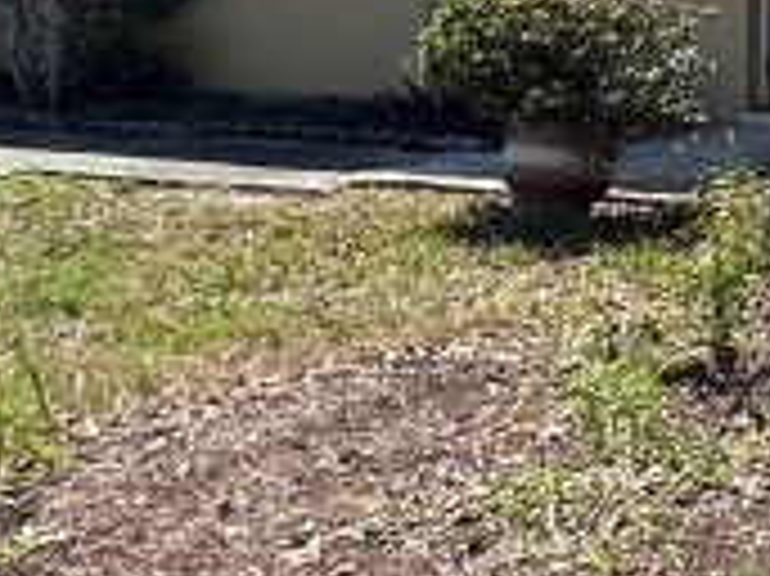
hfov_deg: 21.1
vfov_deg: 17.5
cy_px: -202
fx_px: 1734
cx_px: 1166
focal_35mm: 78
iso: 32
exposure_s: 1/1130
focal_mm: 1.57
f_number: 1.8
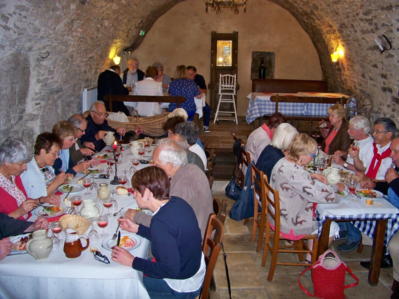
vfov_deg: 42.9
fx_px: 380
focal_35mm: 33
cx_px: 200
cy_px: 150
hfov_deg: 55.4
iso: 200
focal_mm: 5.85
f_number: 2.8
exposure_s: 1/30
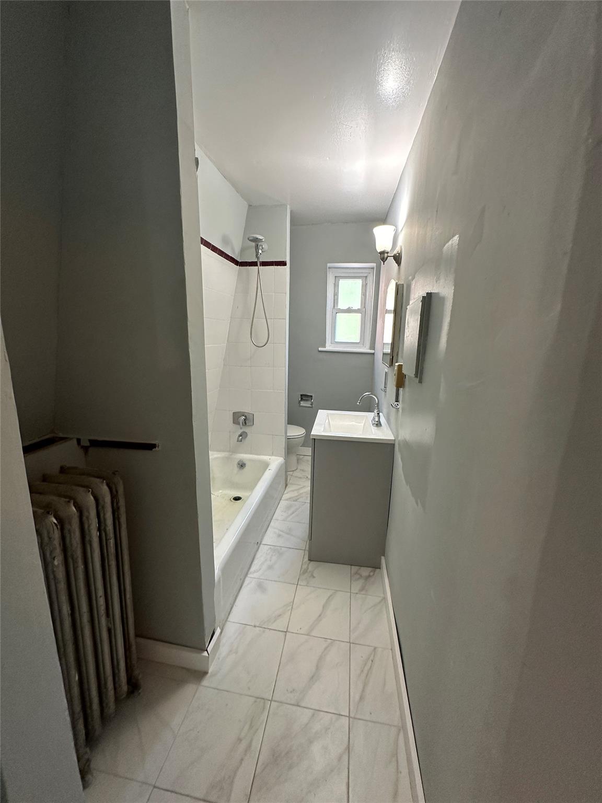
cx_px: 301
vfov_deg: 102.1
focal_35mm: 14
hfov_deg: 85.7
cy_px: 402
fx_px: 325
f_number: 2.2
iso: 160
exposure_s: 1/60
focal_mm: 2.22
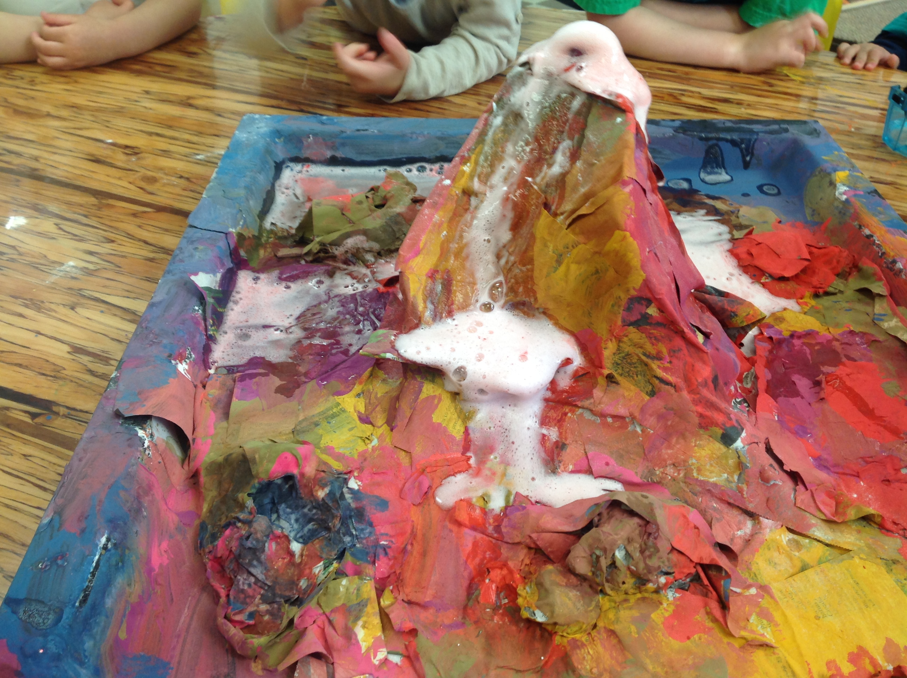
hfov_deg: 52.7
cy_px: 339
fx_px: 916
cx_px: 454
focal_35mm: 35
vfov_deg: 40.6
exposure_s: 1/15
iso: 50
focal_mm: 4.28
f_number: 2.4
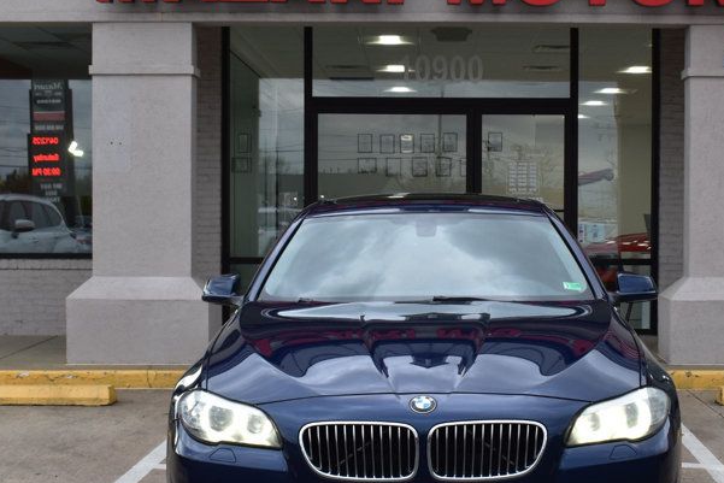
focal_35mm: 64
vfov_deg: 21.3
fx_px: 1284
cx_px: 453
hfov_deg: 31.3
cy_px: 269
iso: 400
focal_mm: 25
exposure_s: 1/100
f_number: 9
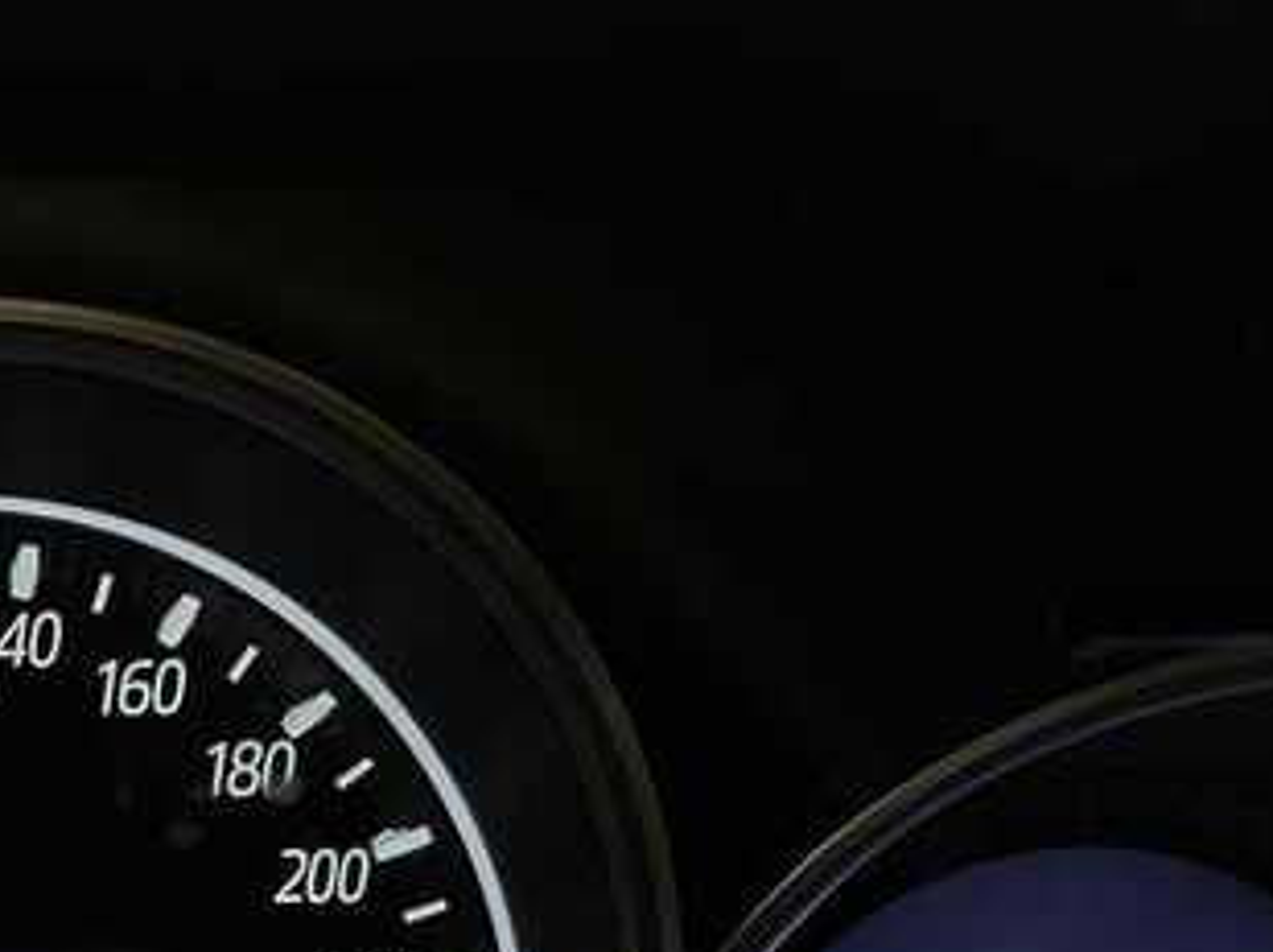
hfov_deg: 26.0
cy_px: 1020
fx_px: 2571
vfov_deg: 20.1
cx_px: -74
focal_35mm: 70
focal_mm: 6.86
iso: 400
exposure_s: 1/56
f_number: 1.78
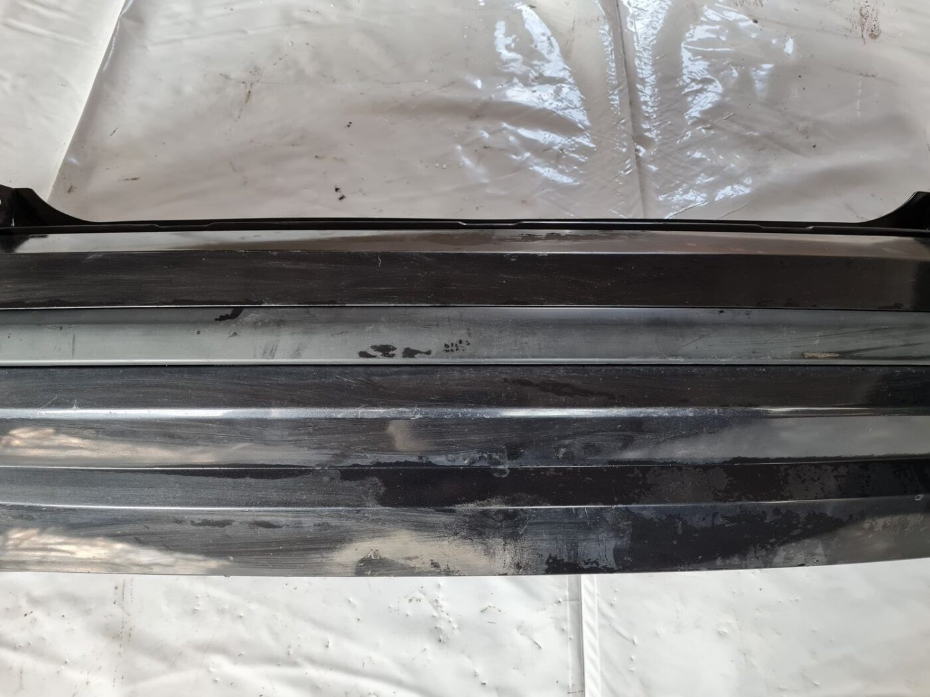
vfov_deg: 53.1
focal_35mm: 26
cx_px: 465
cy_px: 348
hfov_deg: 67.3
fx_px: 699
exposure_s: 1/100
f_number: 1.8
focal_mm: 5.4
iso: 160
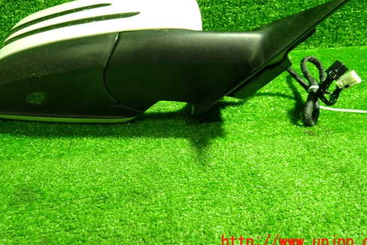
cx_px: 165
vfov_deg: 40.6
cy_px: 82
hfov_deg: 58.6
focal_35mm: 32
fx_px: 326
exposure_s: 1/30
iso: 500
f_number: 2
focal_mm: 4.5
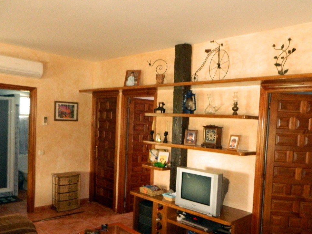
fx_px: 279
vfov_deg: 45.2
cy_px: 141
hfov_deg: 58.2
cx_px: 175
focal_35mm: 31
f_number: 3.1
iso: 400
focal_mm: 4.5
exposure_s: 1/8
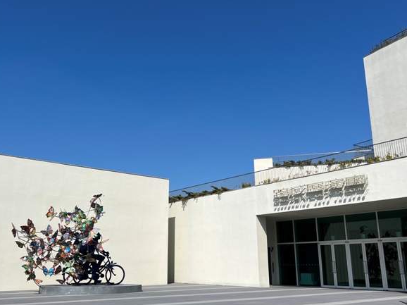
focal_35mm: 36
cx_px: 182
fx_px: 423
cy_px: 153
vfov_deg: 39.6
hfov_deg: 51.3
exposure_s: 1/10309
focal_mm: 5.7
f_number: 1.5
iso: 50
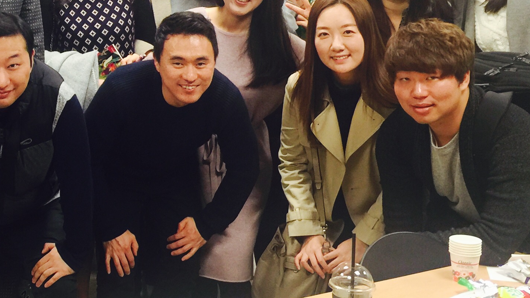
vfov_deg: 16.6
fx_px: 1012
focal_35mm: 72
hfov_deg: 28.1
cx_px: 43
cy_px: 45
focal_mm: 4.15
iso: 40
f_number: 2.2
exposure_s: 1/30
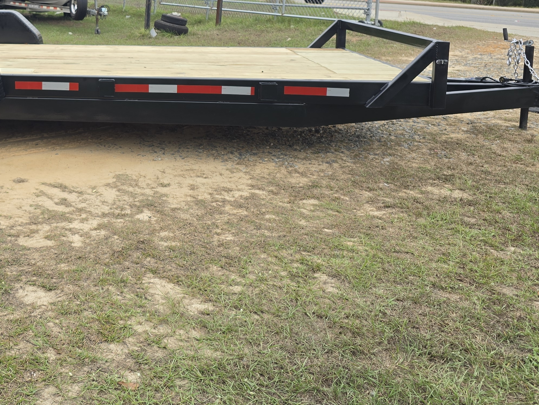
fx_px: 716
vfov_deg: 30.7
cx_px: 57
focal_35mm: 46
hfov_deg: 38.5
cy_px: 77
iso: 12
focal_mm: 6.3
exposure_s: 1/261
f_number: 1.7
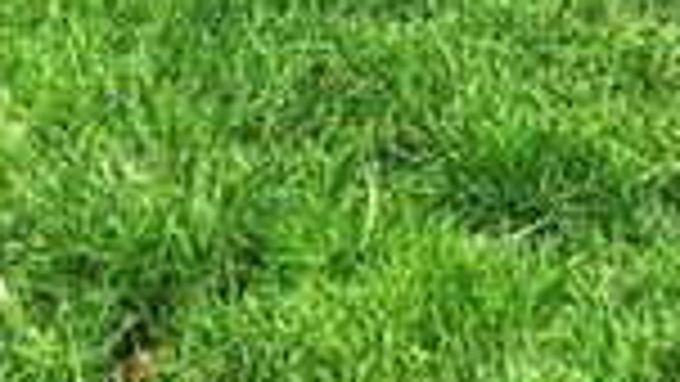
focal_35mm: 111
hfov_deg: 19.3
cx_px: 365
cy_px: -892
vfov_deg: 8.5
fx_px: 2002
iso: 80
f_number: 1.8
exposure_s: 1/625
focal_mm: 5.4
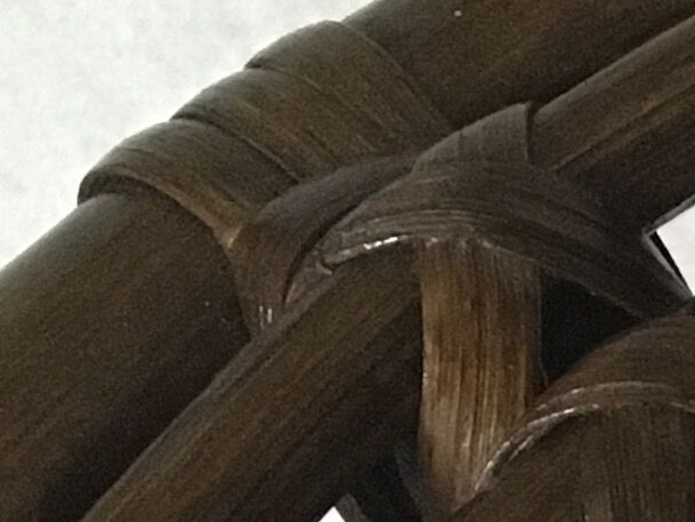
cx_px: 2037
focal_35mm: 192
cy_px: 1406
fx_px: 3856
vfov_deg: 7.1
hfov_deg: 8.7
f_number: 2.2
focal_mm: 4.15
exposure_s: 1/17
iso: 250
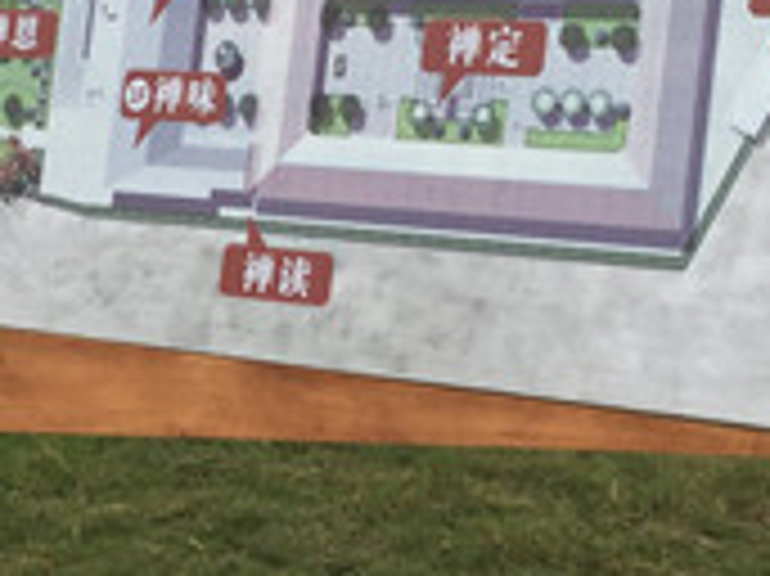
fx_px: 2423
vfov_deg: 13.5
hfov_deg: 18.0
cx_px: 270
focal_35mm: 109
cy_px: 189
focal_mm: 3.3
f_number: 2.4
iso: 25
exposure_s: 1/200
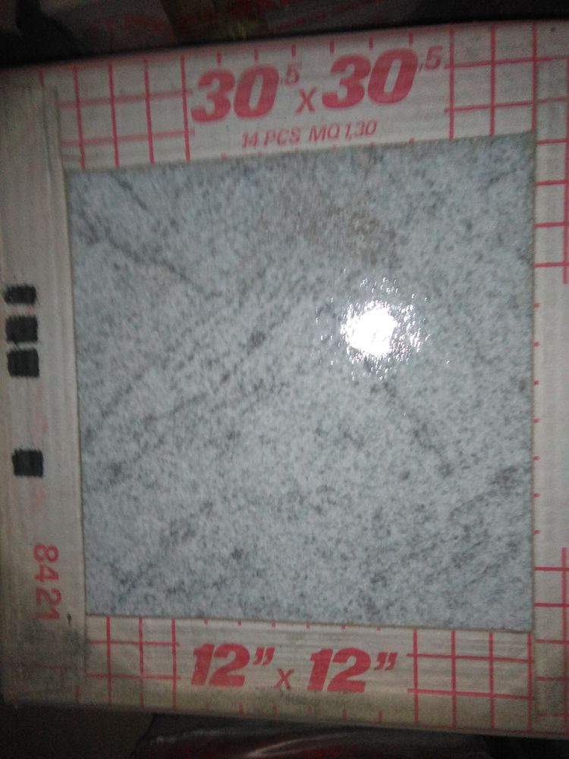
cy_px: 380
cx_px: 284
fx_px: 614
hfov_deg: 49.7
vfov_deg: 63.4
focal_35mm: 28
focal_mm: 2.34
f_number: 2.2
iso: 200
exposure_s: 1/30
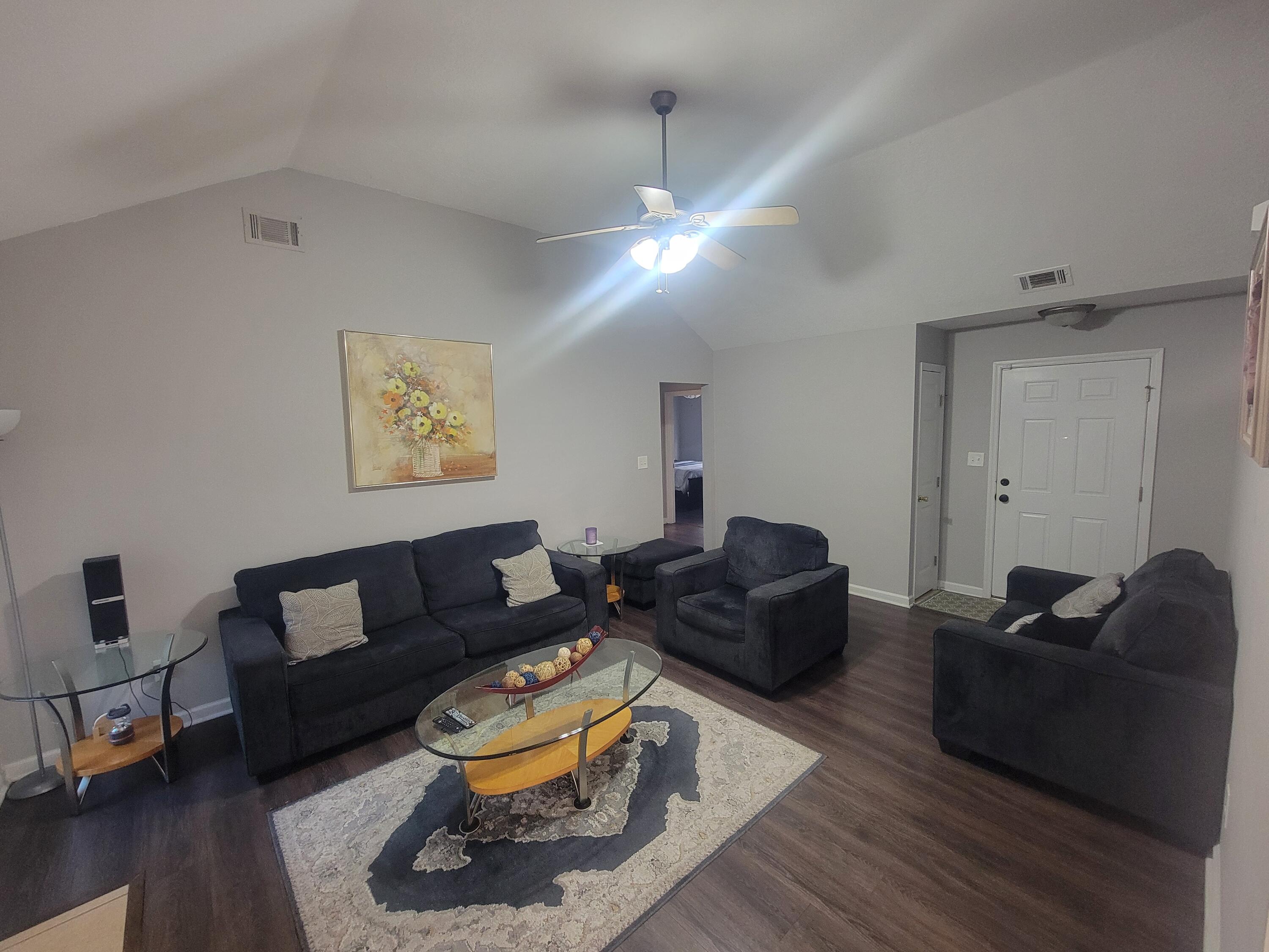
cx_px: 634
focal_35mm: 13
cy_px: 476
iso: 400
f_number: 2.2
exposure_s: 1/30
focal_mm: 2.2
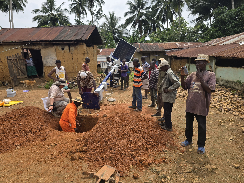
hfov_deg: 73.9
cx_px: 122
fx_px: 162
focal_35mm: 23
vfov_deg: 58.9
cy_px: 92
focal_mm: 6.3
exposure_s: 1/544
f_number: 1.7
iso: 12
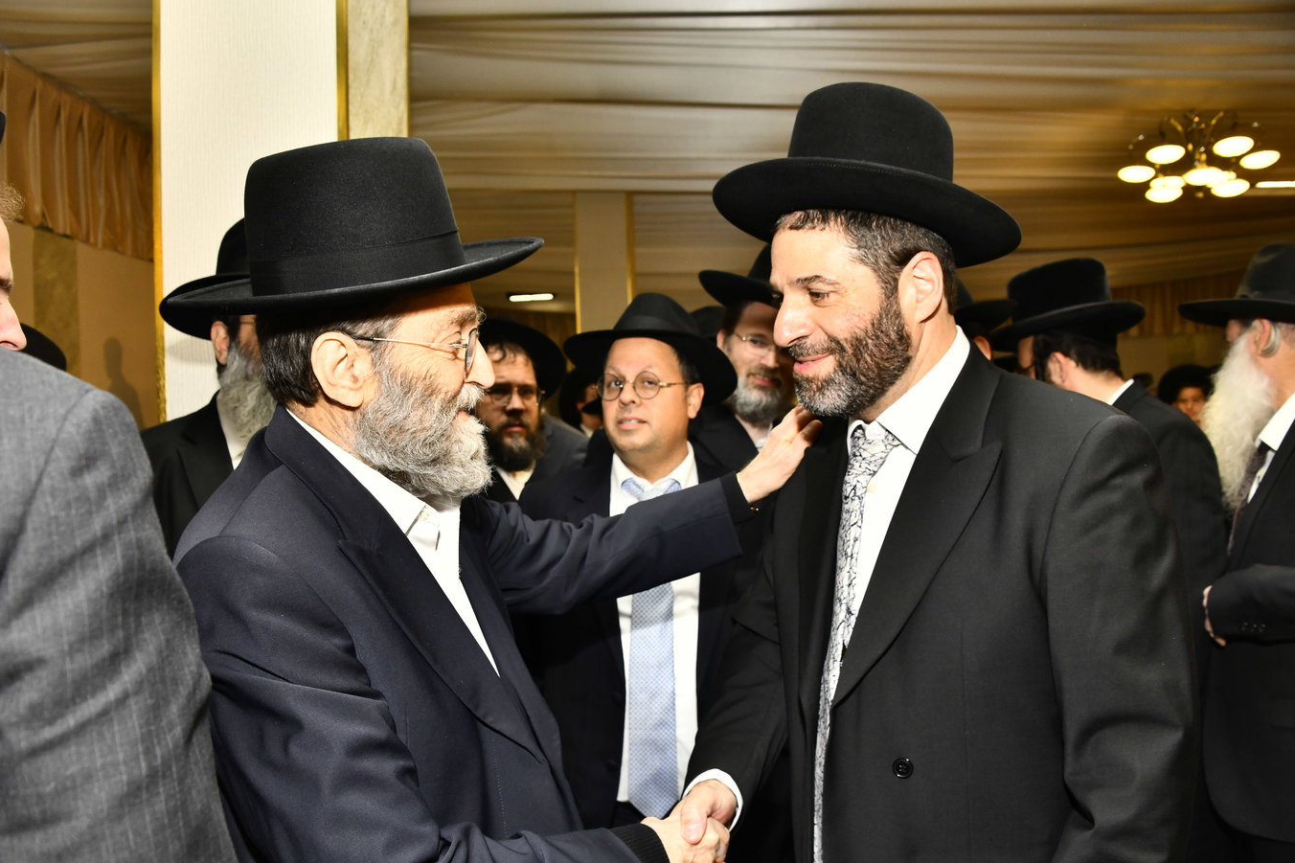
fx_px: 1043
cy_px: 428
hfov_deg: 63.7
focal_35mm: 29
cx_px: 628
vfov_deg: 45.0
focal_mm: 28
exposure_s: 1/250
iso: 800
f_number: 6.3
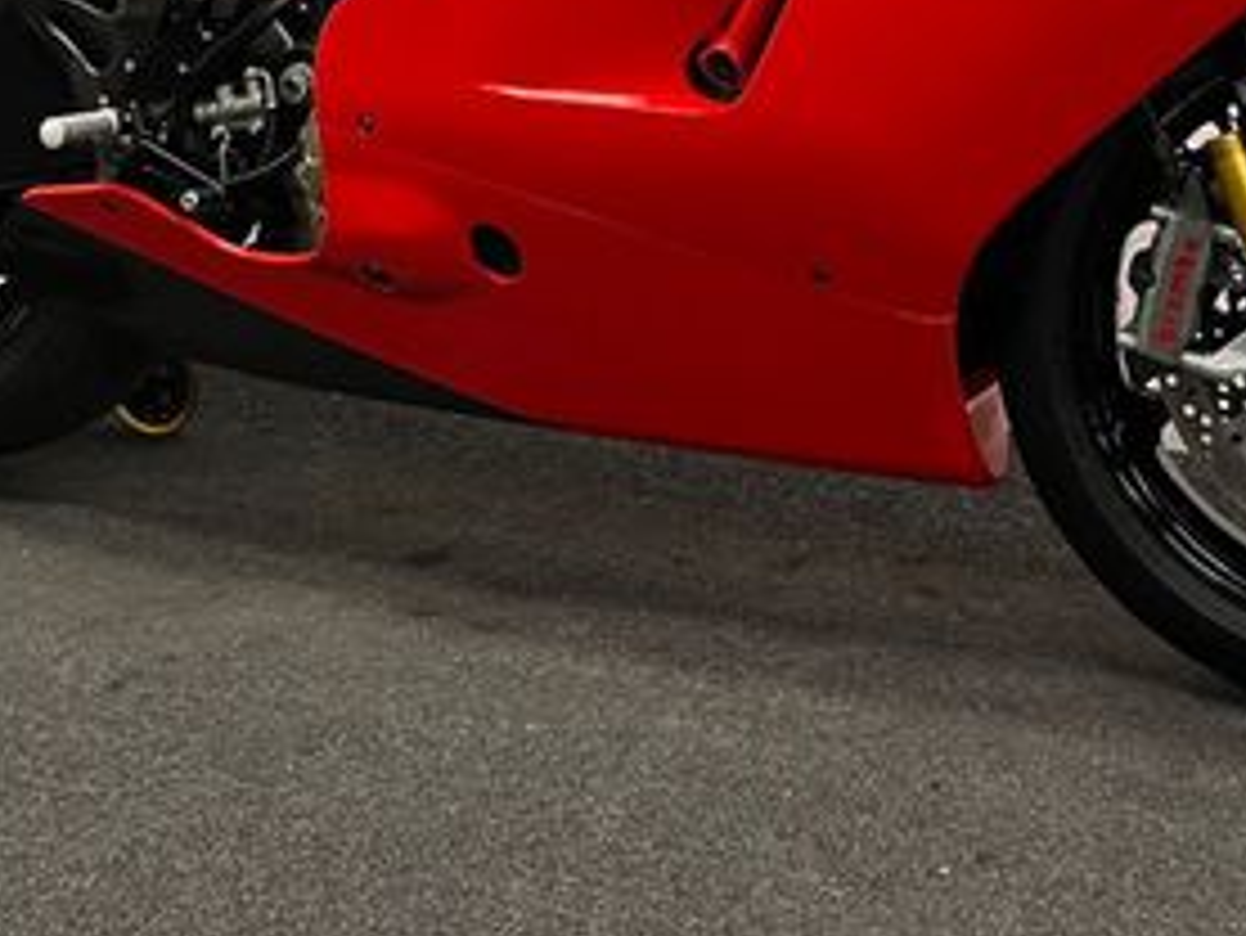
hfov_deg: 32.1
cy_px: -68
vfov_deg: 23.1
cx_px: 742
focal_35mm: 60
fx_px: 2161
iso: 100
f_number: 1.6
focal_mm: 5.1
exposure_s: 1/50
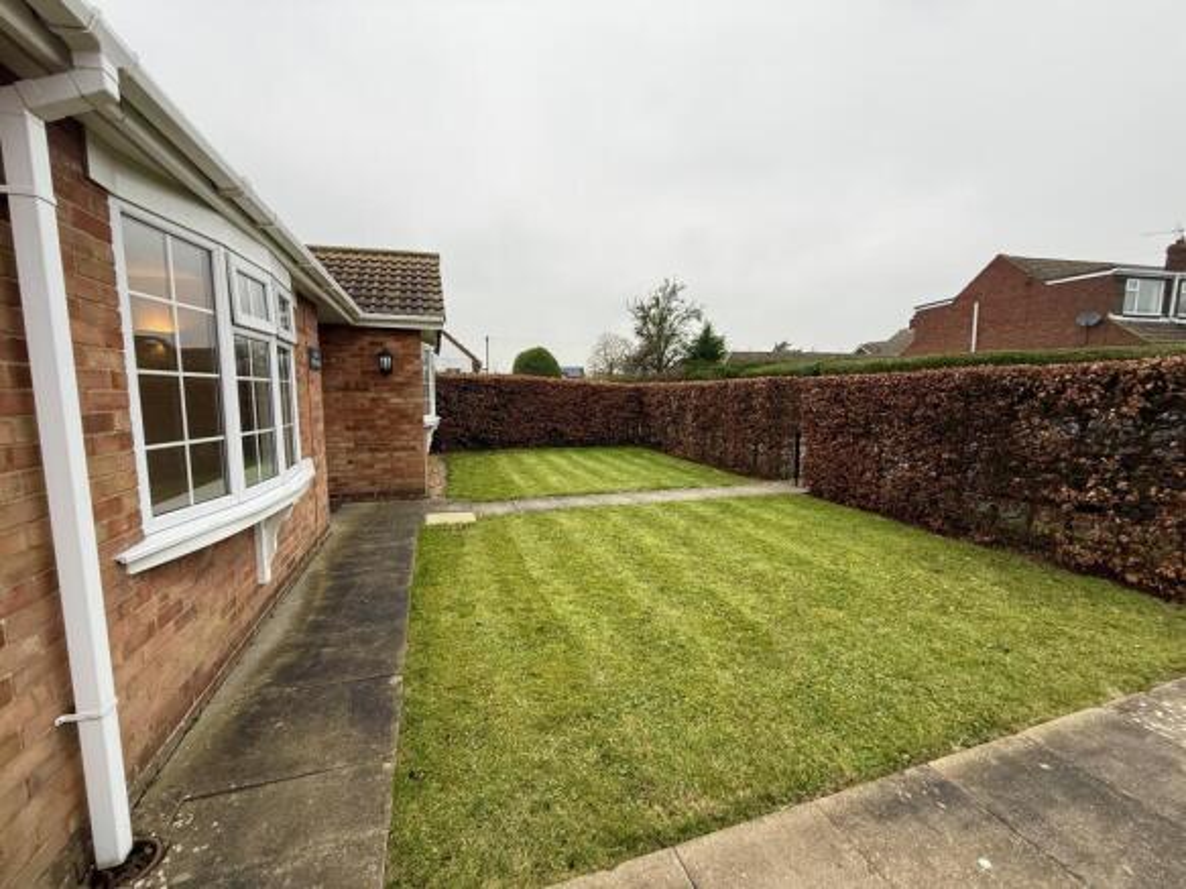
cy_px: 444
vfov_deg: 85.7
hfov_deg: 102.1
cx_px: 593
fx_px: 480
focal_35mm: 14
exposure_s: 1/99
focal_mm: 2.22
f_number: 2.2
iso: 64
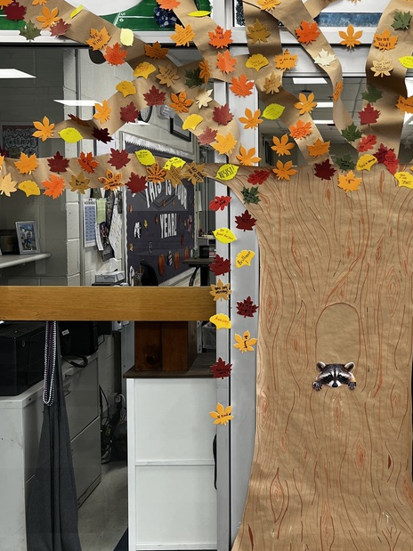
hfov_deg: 32.6
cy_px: 237
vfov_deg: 43.7
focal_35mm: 43
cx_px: 331
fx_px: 684
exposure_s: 1/120
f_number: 1.6
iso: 64
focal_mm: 5.1
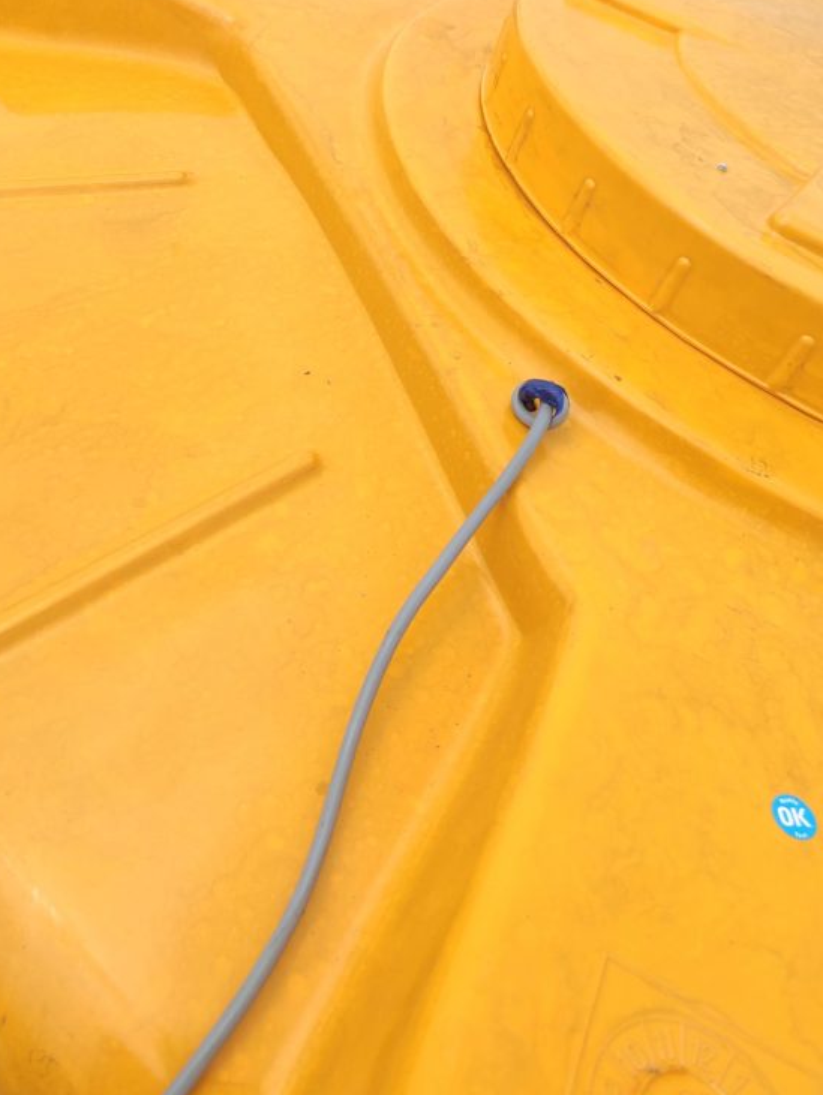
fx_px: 1109
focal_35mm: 35
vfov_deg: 51.7
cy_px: 376
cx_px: 367
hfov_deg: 40.7
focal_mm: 4.74
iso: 112
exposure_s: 1/1766
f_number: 1.79
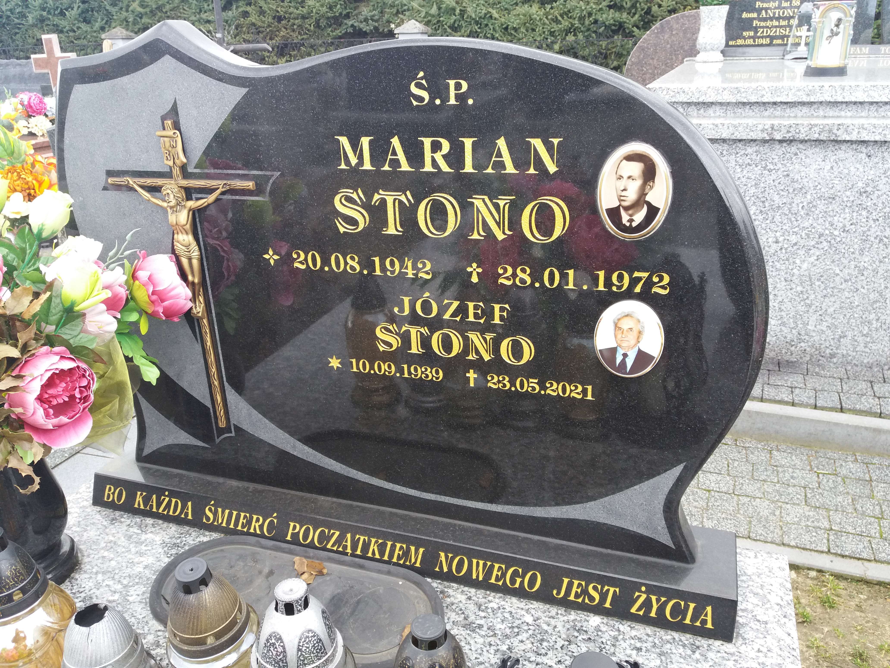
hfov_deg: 63.4
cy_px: 334
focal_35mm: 28
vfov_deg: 49.7
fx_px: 720
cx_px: 445
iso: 64
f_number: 1.9
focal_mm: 3.7
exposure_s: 1/50
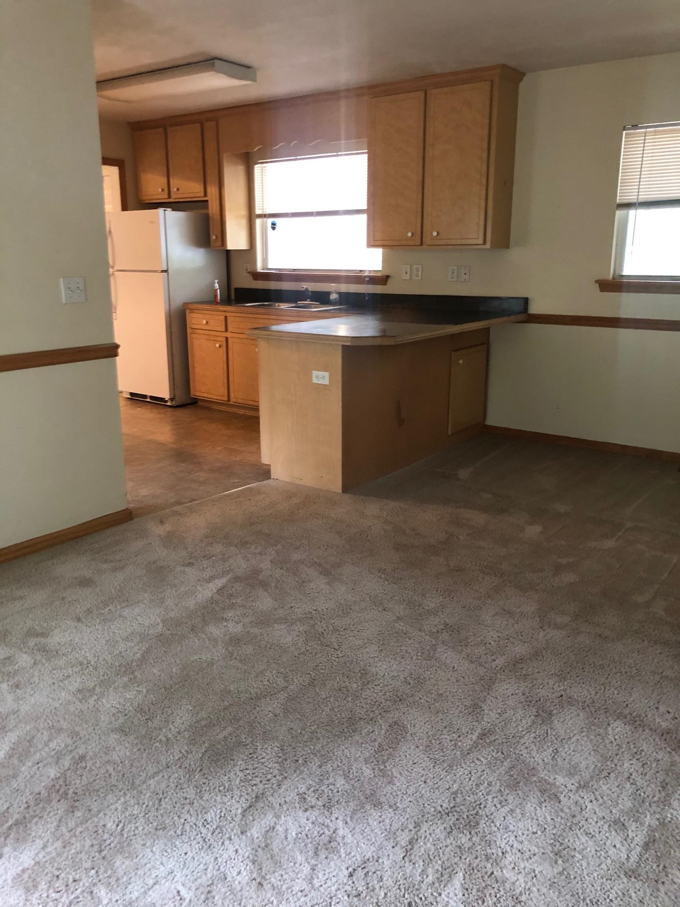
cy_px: 454
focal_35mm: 28
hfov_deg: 49.7
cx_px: 340
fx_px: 733
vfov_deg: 63.4
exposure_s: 1/9
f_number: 1.8
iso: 100
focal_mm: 3.99
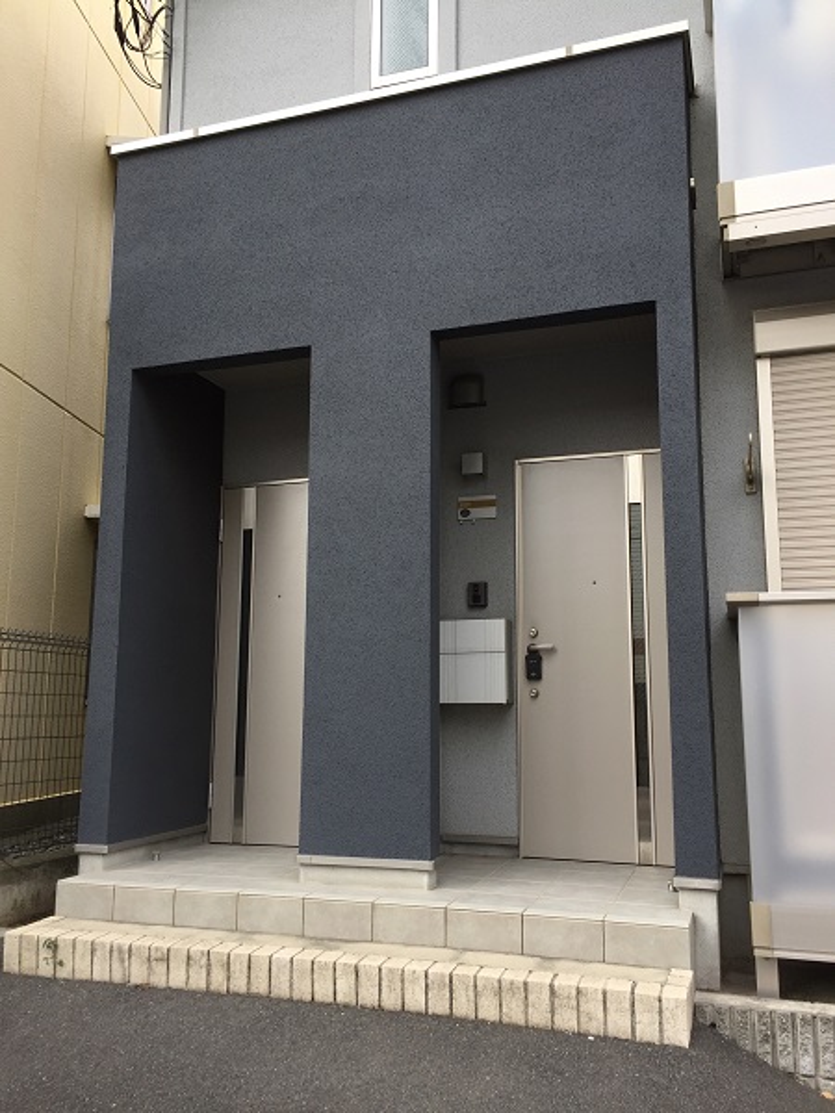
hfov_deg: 48.2
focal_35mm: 29
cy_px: 556
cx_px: 418
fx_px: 933
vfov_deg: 61.7
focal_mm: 4.15
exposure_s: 1/278
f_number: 2.2
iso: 32
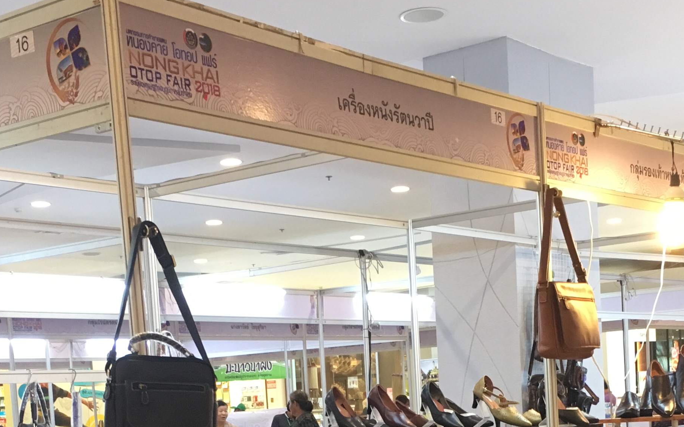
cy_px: 509
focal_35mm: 68
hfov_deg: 30.2
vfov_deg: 18.2
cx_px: 350
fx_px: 1267
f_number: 2.2
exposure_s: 1/33
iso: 160
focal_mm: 4.15
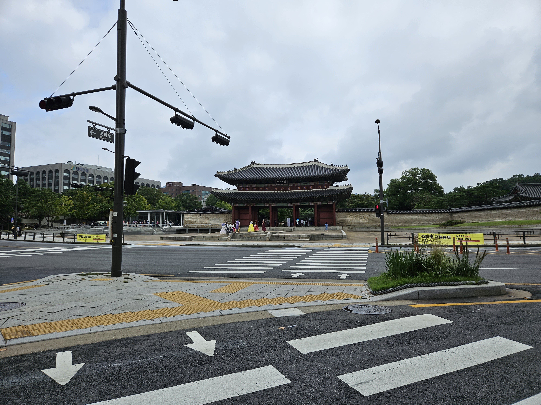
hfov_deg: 73.9
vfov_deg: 58.9
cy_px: 202
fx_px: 359
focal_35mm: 23
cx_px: 270
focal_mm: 5.4
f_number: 1.8
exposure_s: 1/2116
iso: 25
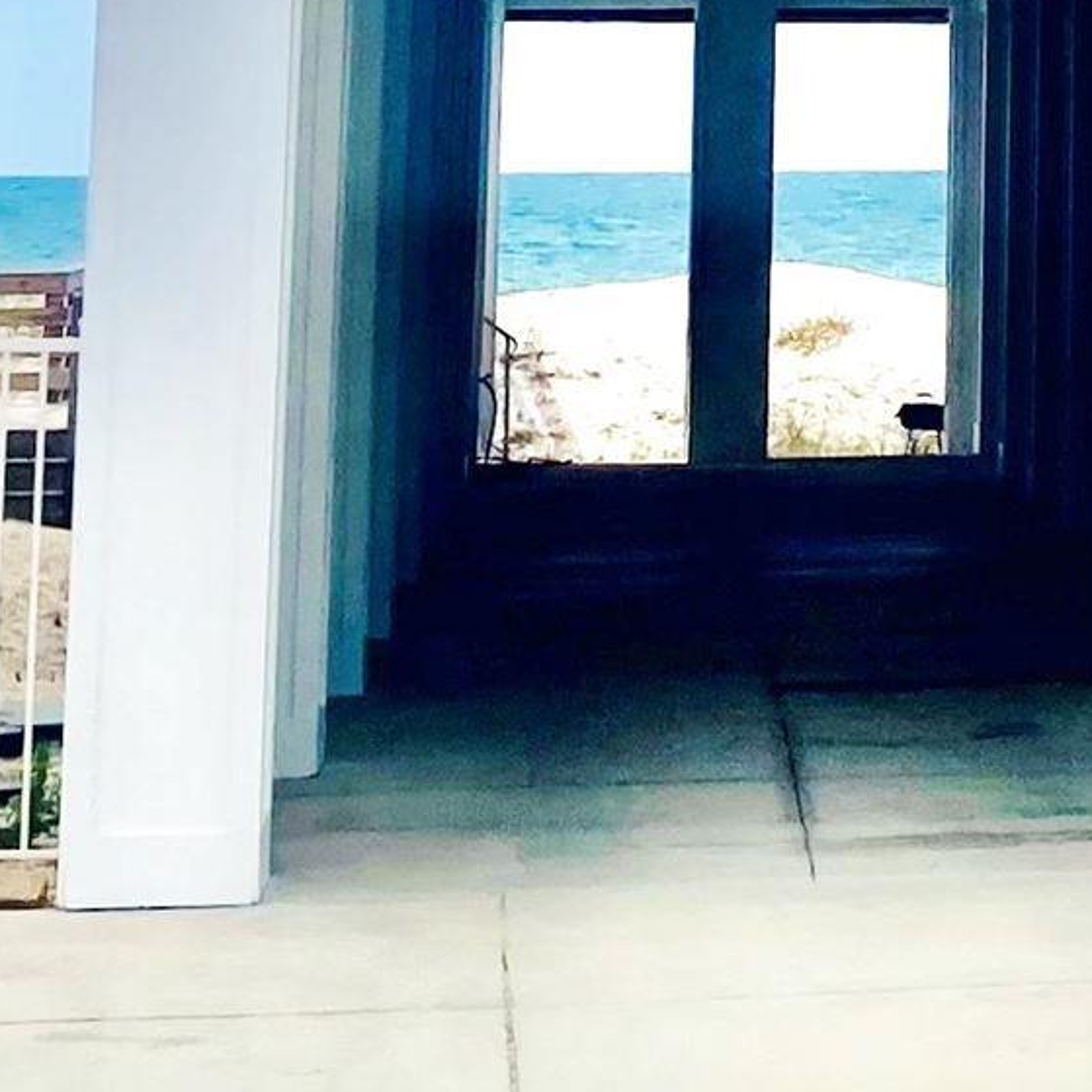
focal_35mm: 136
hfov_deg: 12.5
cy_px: -1029
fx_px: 4854
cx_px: 1366
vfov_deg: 11.6
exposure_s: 1/3040
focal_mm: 3.99
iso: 20
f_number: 1.8
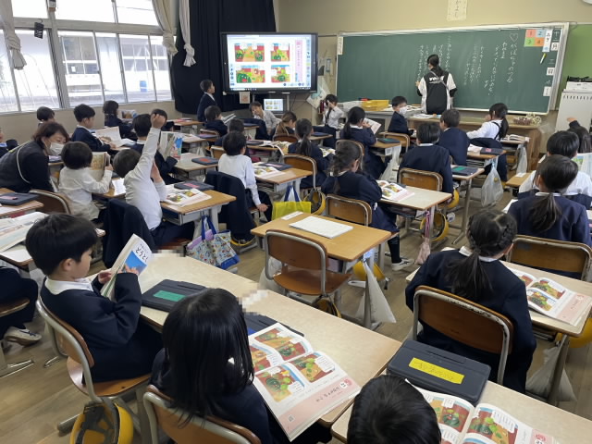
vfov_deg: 53.1
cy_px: 222
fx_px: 445
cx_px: 296
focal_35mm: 26
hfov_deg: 67.3
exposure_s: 1/60
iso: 125
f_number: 1.6
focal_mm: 4.2
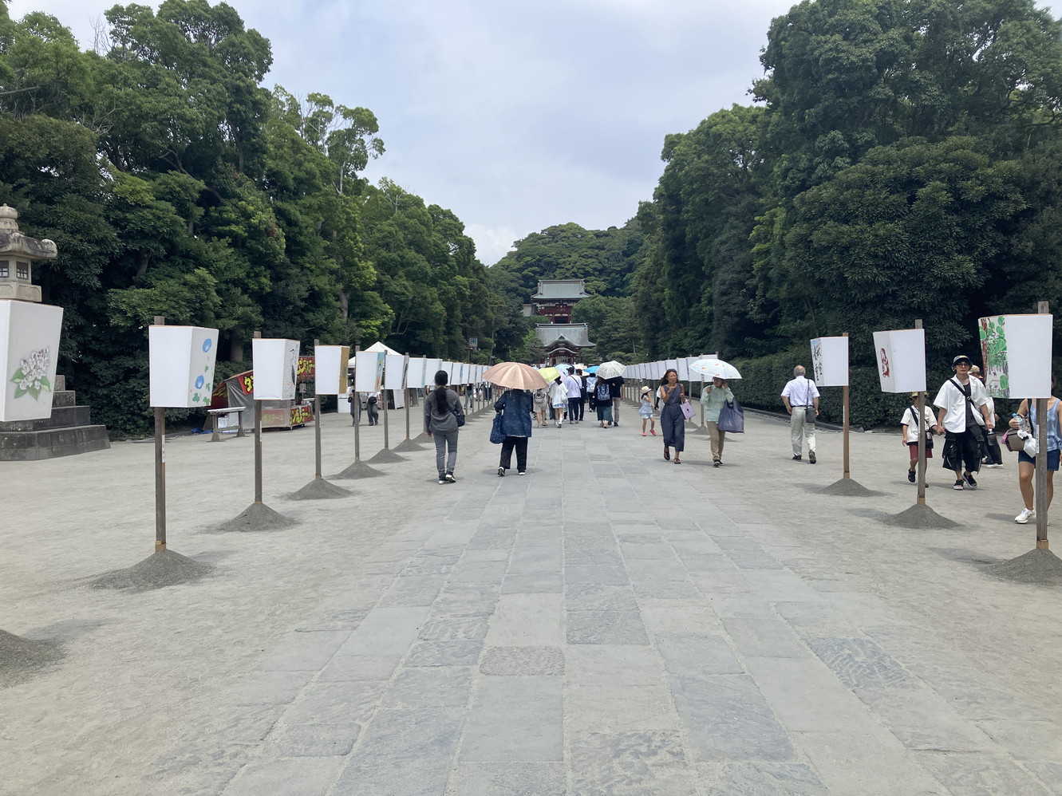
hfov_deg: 63.4
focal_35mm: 28
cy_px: 398
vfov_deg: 49.7
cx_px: 531
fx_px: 859
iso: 32
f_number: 1.8
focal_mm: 3.99
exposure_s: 1/2433
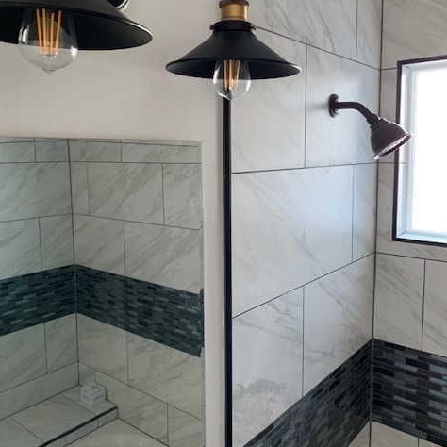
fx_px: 453
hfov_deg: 52.5
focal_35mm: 31
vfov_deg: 52.4
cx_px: 222
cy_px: 198
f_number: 1.8
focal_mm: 4.25
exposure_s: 1/60
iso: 250
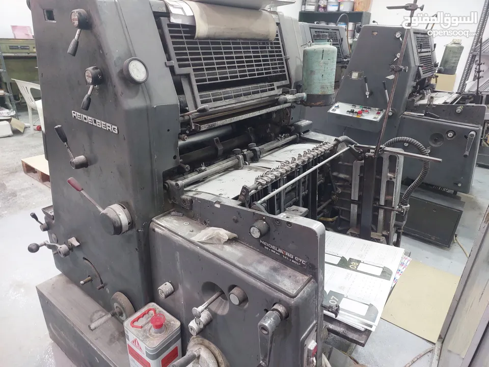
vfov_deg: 58.9
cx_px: 244
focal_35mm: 23
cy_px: 184
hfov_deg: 73.9
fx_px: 325
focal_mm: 5.06
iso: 200
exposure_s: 1/50
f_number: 1.8
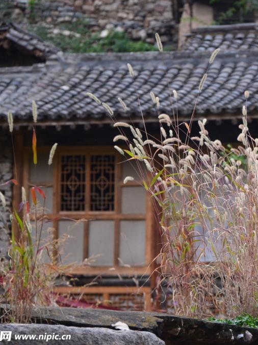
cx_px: 224
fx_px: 1998
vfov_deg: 9.8
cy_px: 172
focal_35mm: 201
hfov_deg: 7.4
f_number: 5.6
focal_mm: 92
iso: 800
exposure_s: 1/30
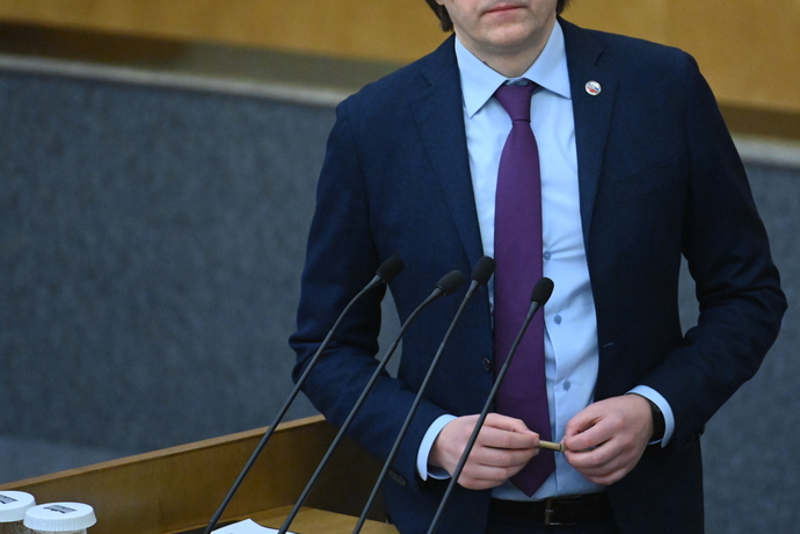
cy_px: 145
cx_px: 557
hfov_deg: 3.5
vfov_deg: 2.3
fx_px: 13199
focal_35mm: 594
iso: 8000
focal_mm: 400
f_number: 4
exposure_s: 1/320
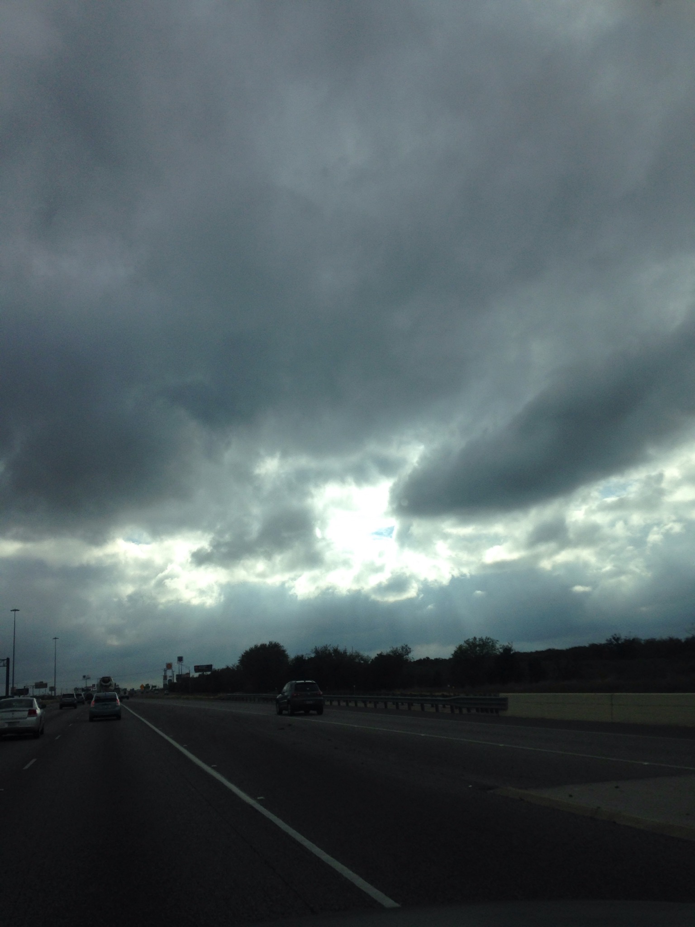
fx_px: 883
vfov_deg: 55.4
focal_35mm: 33
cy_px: 464
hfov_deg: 42.9
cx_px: 348
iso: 50
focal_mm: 4.12
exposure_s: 1/3195
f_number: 2.4
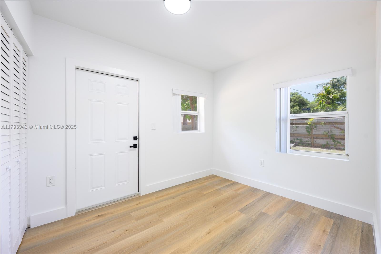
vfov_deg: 81.2
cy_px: 127
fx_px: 148
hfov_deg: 104.3
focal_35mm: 14
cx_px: 190
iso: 200
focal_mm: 14
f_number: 8
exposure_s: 1/200
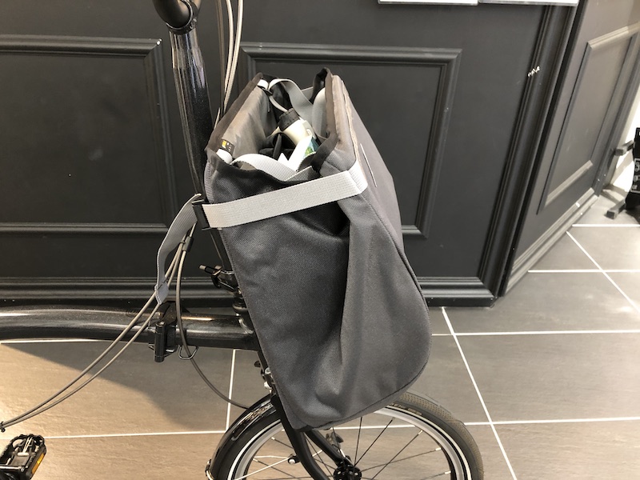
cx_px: 320
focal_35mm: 28
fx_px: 518
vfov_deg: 49.7
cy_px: 240
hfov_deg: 63.4
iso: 80
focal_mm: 4
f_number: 1.8
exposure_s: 1/7
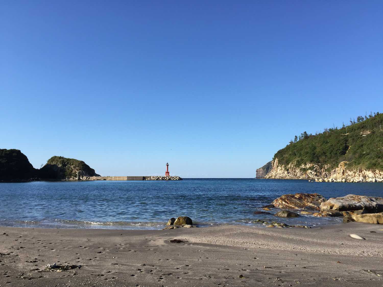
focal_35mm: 29
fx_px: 321
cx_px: 192
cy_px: 144
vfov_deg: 48.2
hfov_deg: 61.7
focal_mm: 4.15
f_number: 2.2
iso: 32
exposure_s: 1/1364
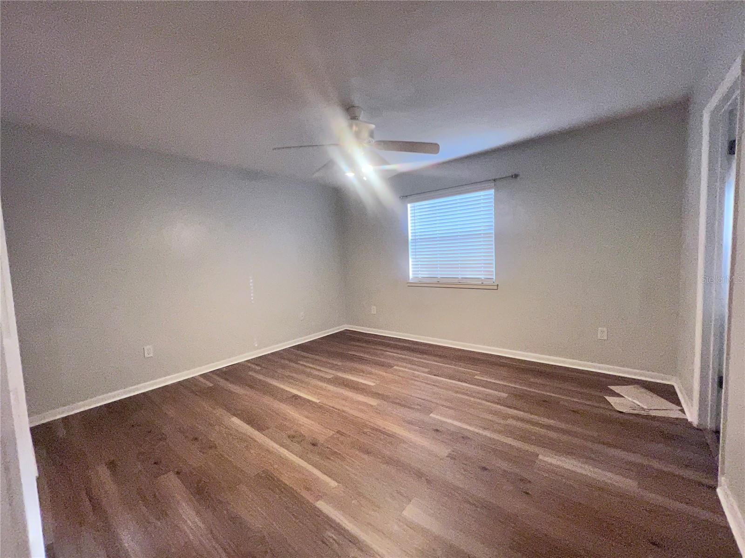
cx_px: 372
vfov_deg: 89.9
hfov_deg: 106.2
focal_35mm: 13
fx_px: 280
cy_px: 279
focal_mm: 1.57
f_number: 1.8
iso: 320
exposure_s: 1/60
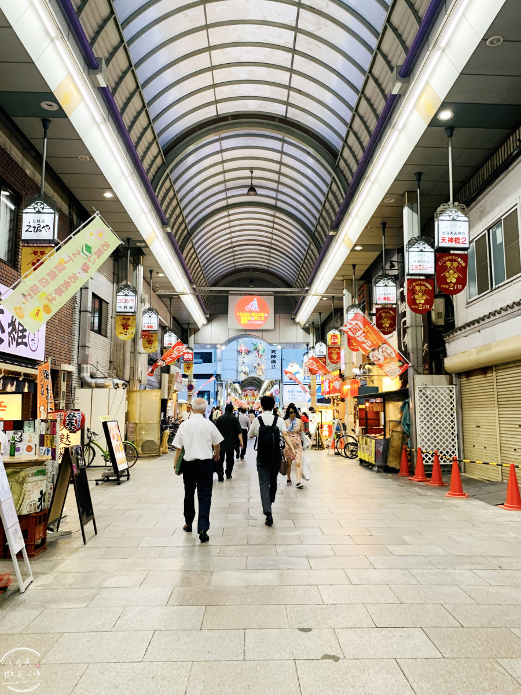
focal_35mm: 26
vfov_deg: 67.3
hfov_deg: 53.1
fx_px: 522
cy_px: 348
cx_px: 260
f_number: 1.8
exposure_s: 1/60
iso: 100
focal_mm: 4.25
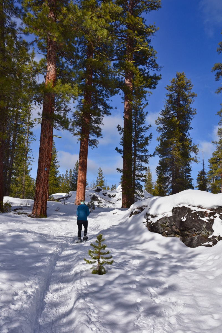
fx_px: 323
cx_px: 111
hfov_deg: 37.9
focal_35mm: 35
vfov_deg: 54.4
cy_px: 166
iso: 220
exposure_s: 1/500
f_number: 11
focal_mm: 35
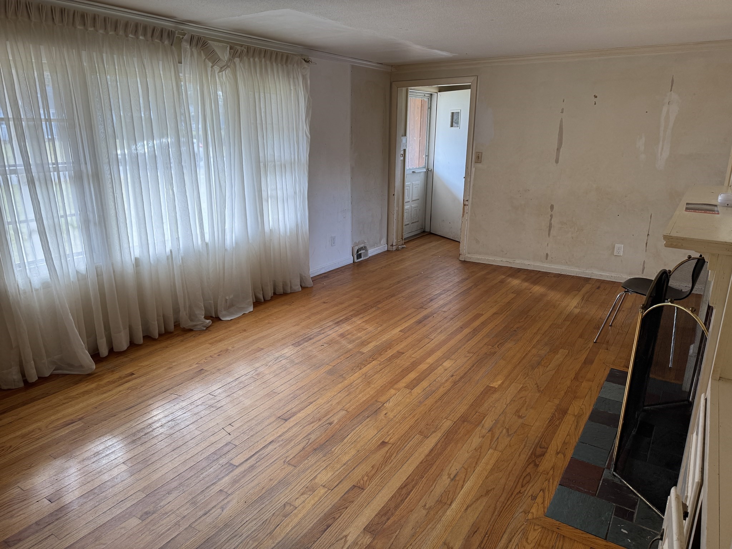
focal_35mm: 24
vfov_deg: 56.8
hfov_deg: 71.6
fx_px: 508
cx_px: 366
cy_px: 274
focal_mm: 6.76
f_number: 1.78
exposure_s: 1/120
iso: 100
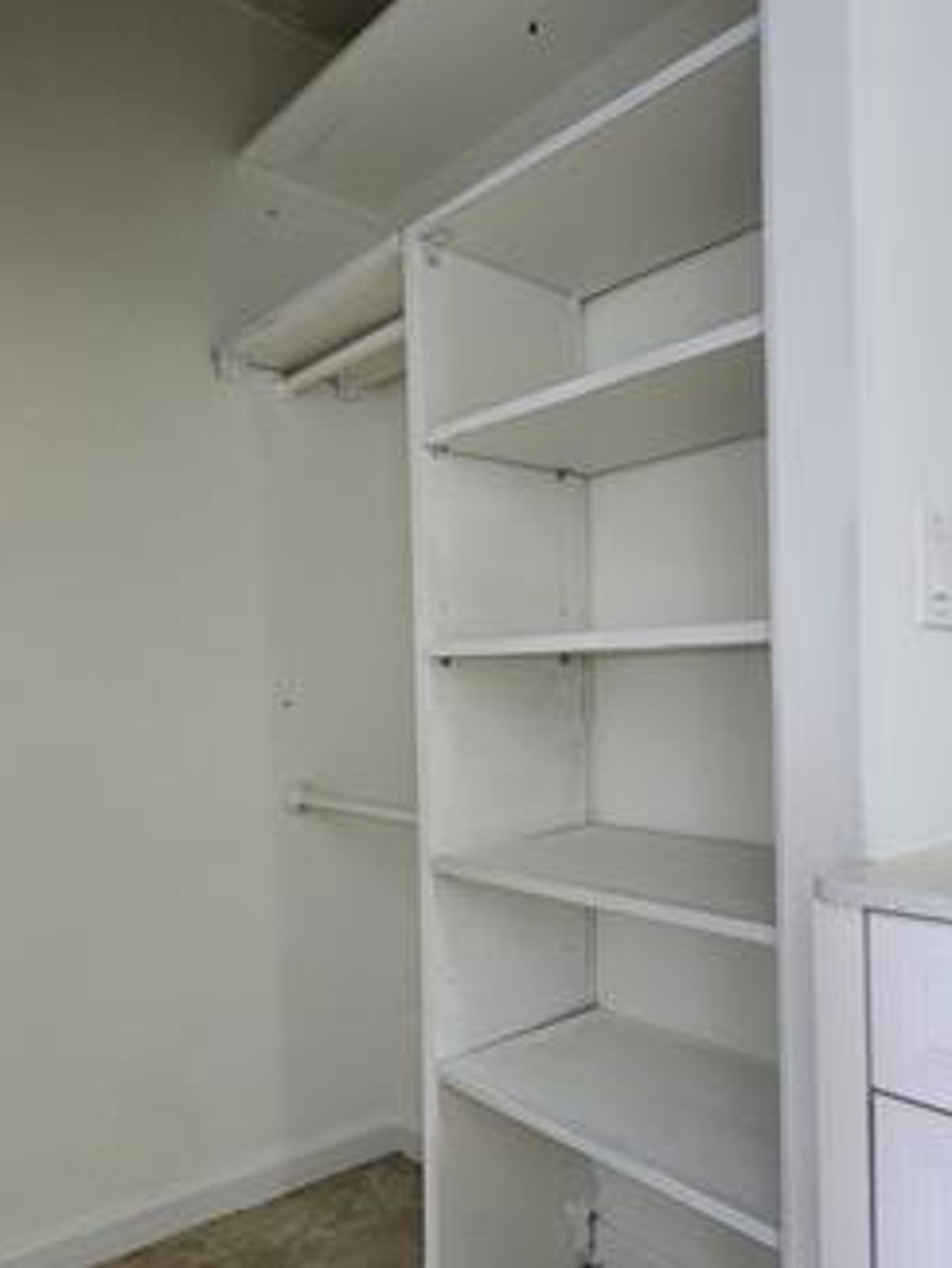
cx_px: 402
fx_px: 879
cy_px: 694
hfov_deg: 56.6
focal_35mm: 24
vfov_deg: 71.4
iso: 320
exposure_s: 1/30
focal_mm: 2.2
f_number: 2.2
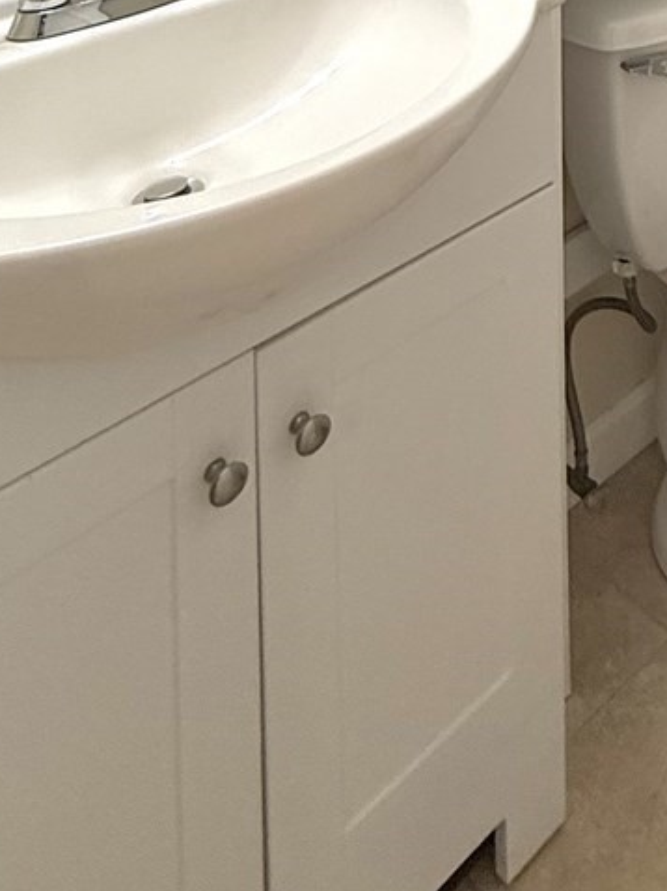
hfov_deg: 28.0
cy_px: -391
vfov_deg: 29.2
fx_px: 1157
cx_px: 807
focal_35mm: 45
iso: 160
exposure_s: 1/120
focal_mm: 2.22
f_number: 2.2
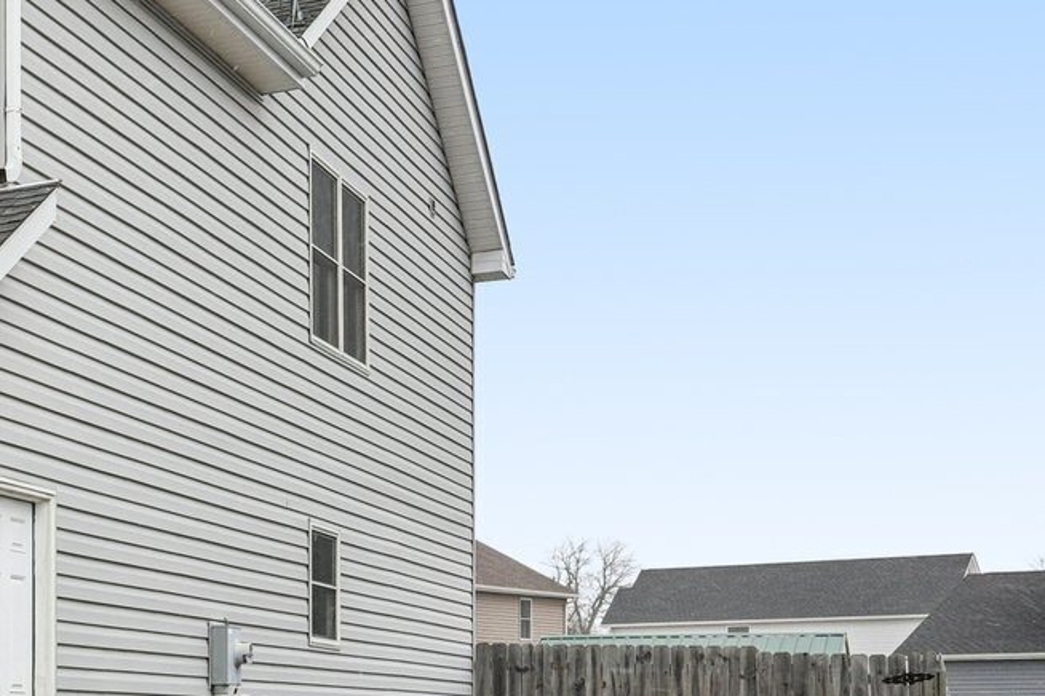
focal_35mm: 74
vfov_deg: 18.5
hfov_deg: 22.8
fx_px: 2135
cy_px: 451
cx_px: -486
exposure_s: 1/160
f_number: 8
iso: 100
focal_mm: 23.5
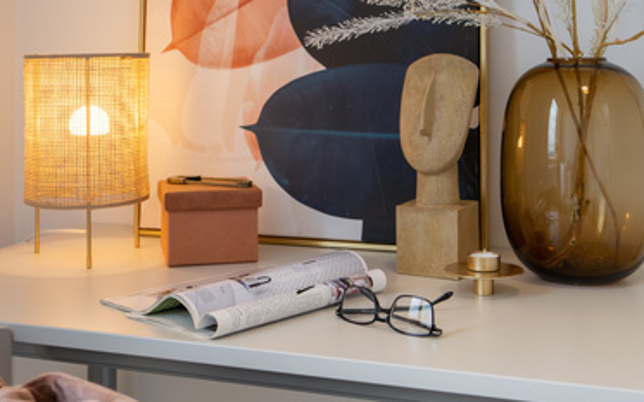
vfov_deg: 24.0
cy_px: 220
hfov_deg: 37.5
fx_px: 948
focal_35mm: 54
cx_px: 321
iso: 400
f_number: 4
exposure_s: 1/400
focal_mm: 25
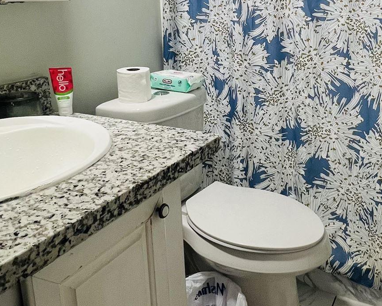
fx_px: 384
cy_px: 90
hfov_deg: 52.2
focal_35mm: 34
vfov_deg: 42.5
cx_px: 241
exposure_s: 1/120
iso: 200
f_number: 1.8
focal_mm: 1.57
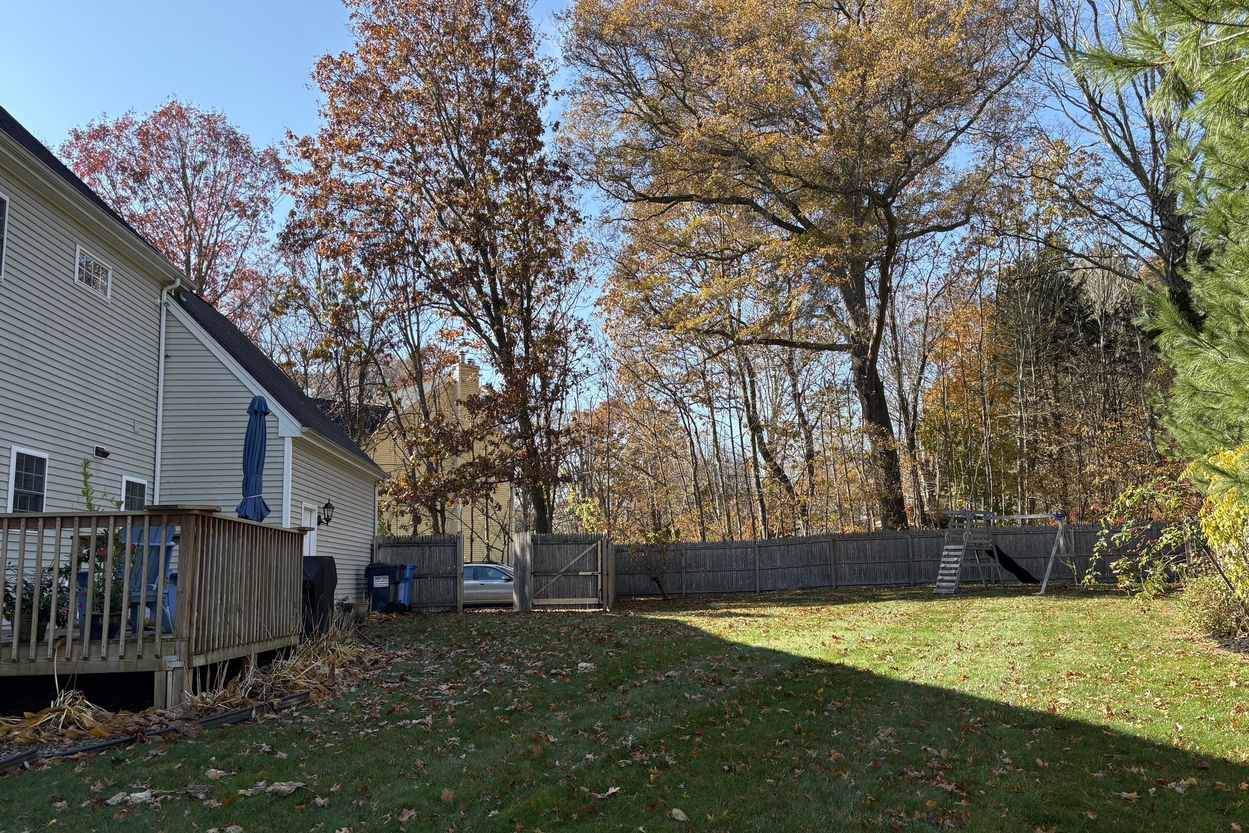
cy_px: 422
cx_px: 650
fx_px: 1006
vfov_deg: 45.0
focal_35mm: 29
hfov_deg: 63.6
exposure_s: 1/1337
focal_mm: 5.96
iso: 64
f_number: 1.6
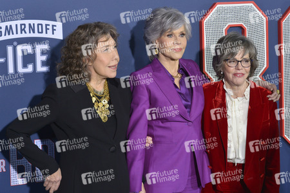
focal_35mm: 85
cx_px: 145
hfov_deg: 23.9
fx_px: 685
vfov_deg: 16.1
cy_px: 96
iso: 2000
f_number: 6.3
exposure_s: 1/320
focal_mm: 85
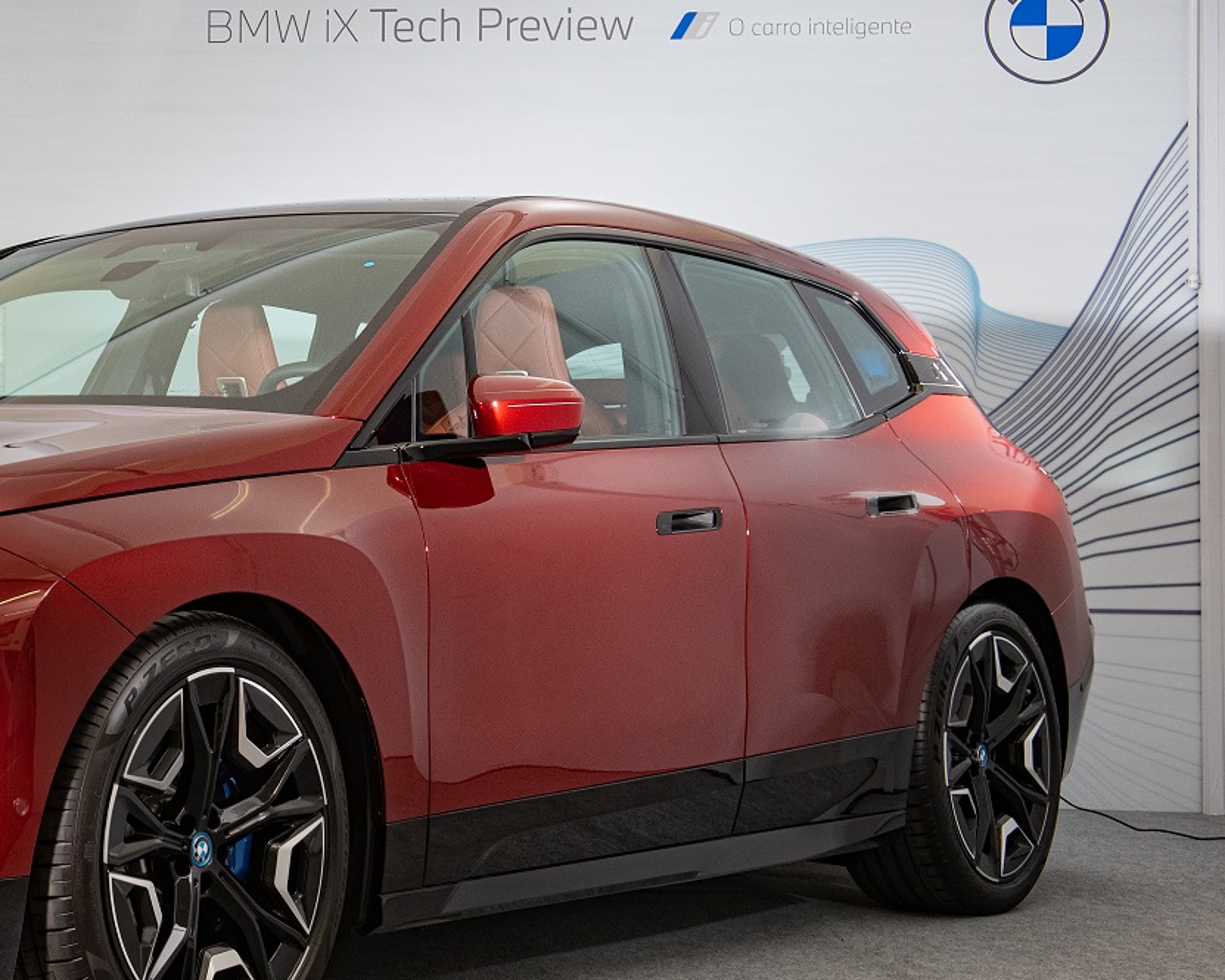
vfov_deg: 22.5
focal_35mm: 68
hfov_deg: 27.0
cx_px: 136
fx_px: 2466
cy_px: 417
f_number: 5.6
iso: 1600
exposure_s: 1/200
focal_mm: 40
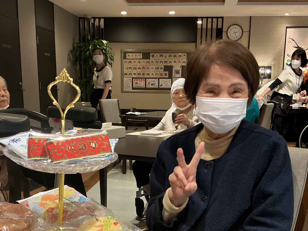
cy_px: 191
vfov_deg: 28.9
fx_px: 436
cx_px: 154
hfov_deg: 38.9
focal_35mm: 49
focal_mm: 3
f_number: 1.8
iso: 100
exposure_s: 1/60
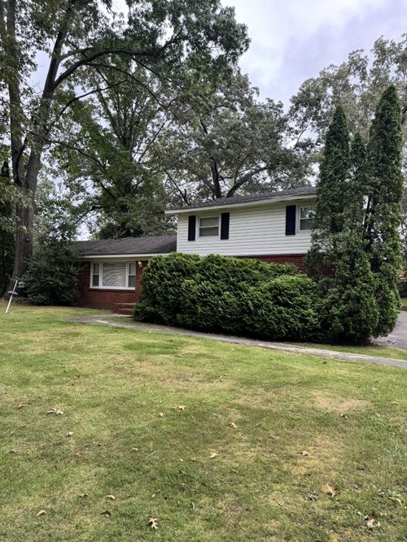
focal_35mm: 24
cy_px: 271
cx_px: 204
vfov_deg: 71.6
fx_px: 376
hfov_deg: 56.8
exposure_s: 1/436
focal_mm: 6.76
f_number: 1.78
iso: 80
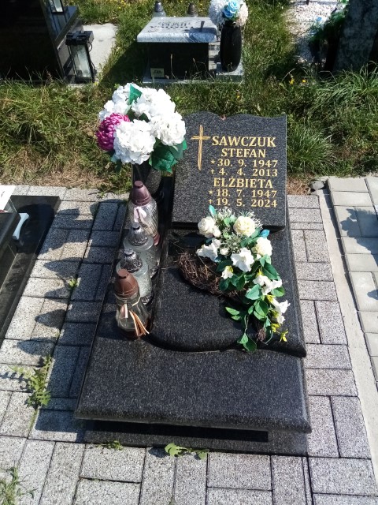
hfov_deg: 53.1
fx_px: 379
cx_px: 189
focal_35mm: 26
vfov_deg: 67.3
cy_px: 252
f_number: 1.8
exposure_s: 1/1342
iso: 109
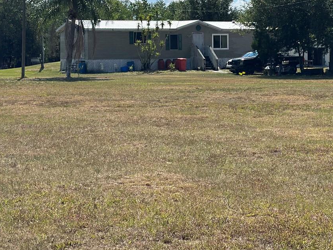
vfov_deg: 16.2
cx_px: 229
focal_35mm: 91
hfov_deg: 21.4
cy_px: 79
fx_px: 875
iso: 100
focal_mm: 6.86
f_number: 1.78
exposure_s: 1/6211
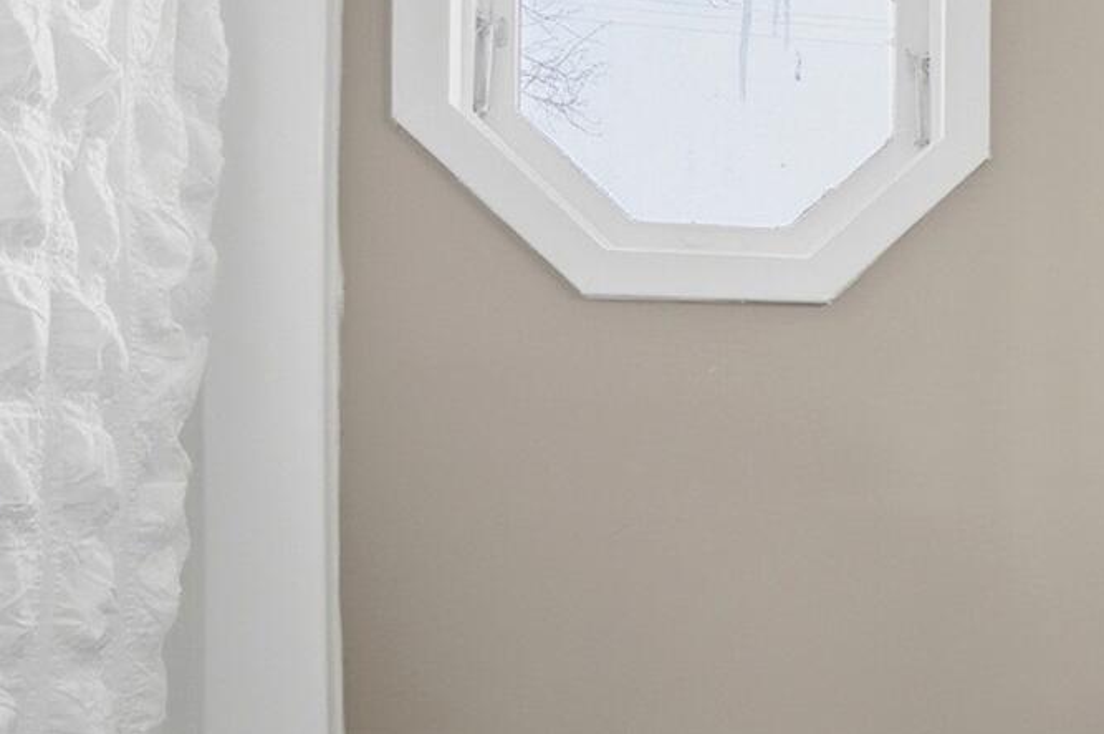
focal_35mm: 45
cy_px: 477
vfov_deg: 29.6
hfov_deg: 32.5
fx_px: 1378
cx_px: 1443
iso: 100
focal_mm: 10
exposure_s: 1/800
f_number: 4
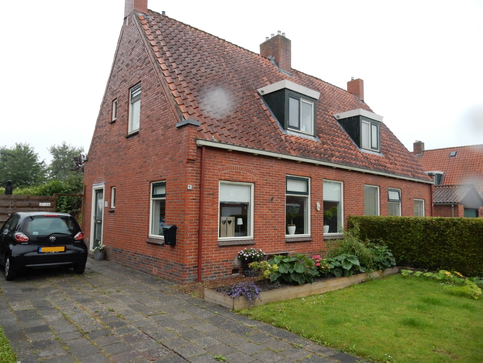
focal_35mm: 25
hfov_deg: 69.4
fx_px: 349
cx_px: 242
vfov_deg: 54.9
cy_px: 182
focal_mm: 4.5
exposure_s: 1/250
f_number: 3.7
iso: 360
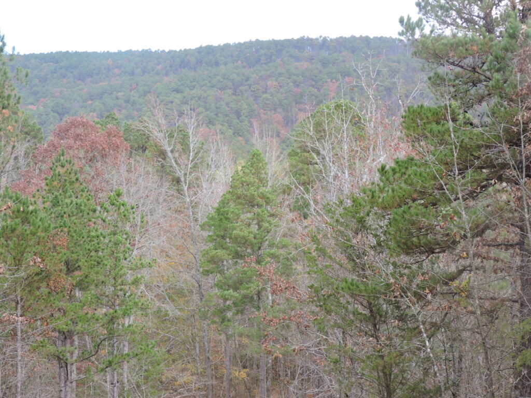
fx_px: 1381
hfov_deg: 21.8
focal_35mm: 90
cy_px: 199
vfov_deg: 16.4
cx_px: 266
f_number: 4.1
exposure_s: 1/125
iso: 100
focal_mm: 16.1
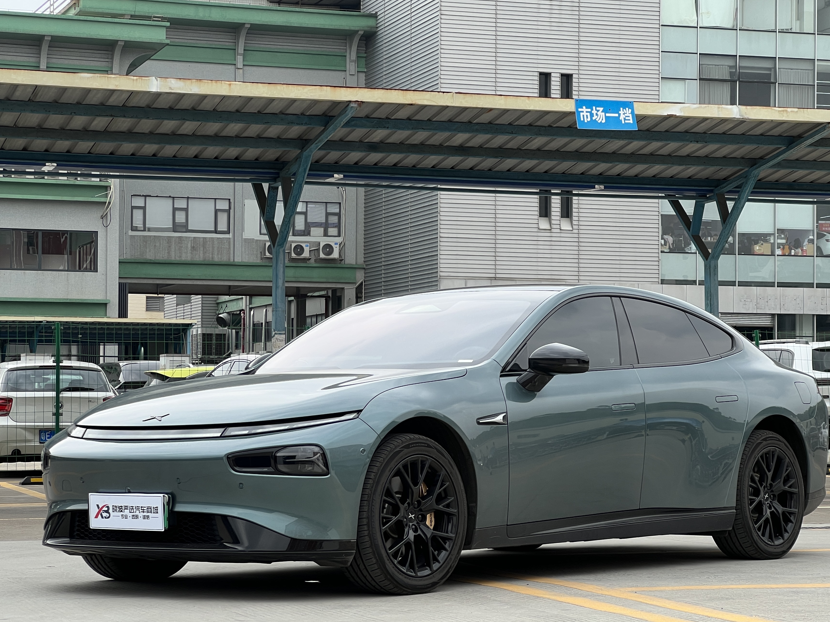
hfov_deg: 21.8
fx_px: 2158
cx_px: 414
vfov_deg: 16.4
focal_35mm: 90
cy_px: 339
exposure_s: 1/121
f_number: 2.8
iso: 32
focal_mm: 9
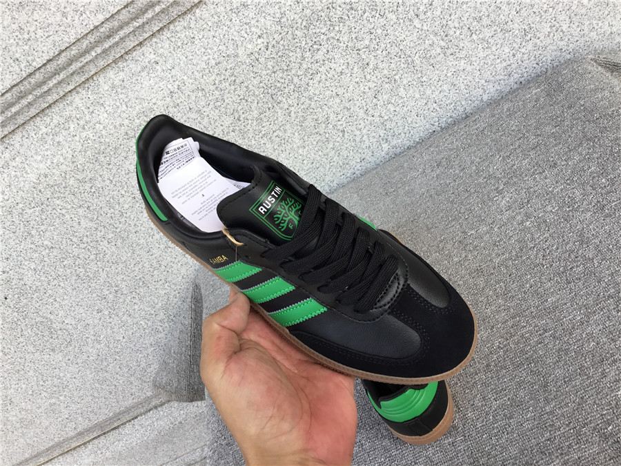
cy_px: 233
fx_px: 556
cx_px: 310
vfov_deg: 45.4
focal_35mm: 31
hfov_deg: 58.4
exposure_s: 1/137
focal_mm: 3.3
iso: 25
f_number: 2.4
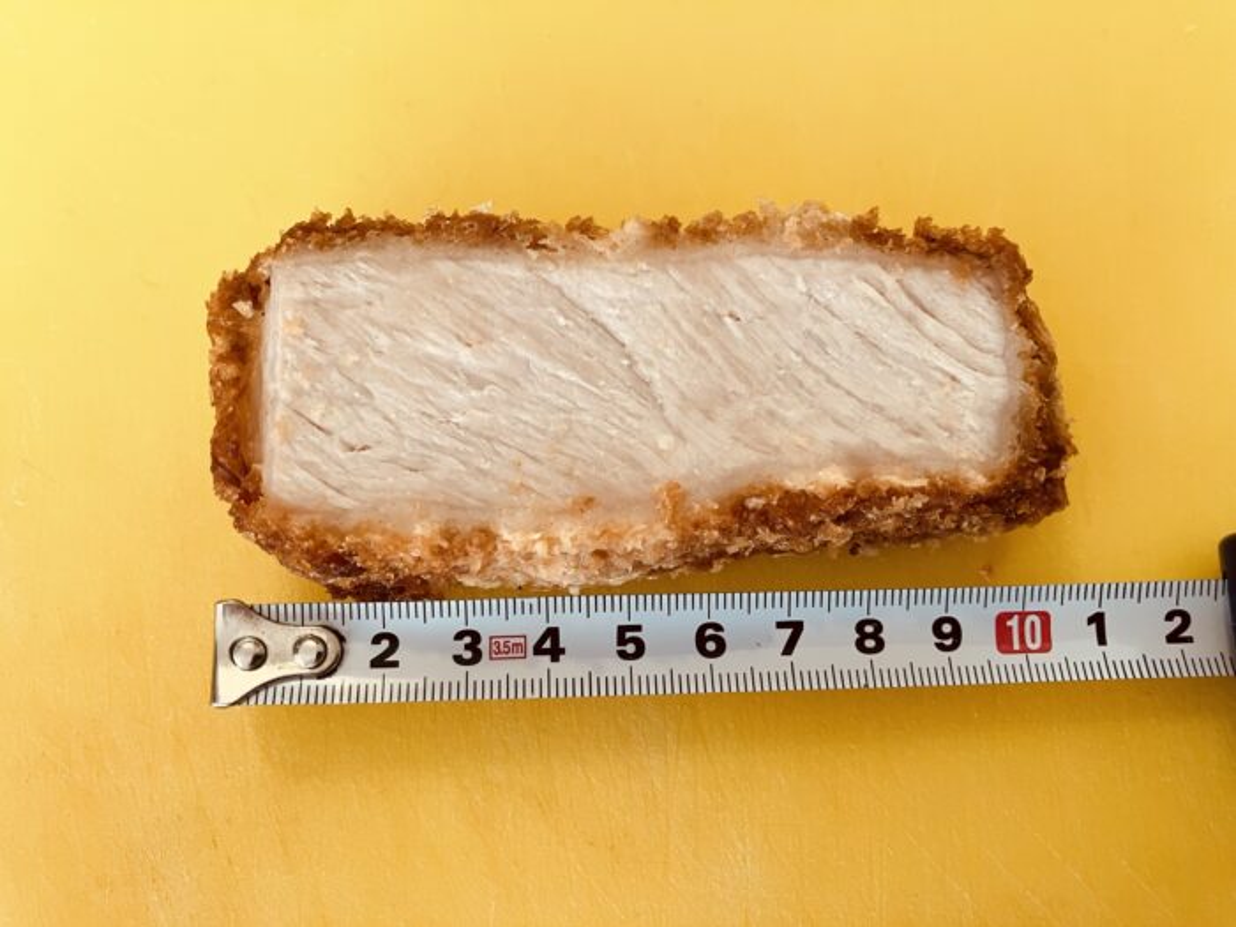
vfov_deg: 49.7
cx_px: 618
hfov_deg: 63.4
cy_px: 464
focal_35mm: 28
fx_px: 1000
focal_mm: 3.99
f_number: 1.8
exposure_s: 1/60
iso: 80
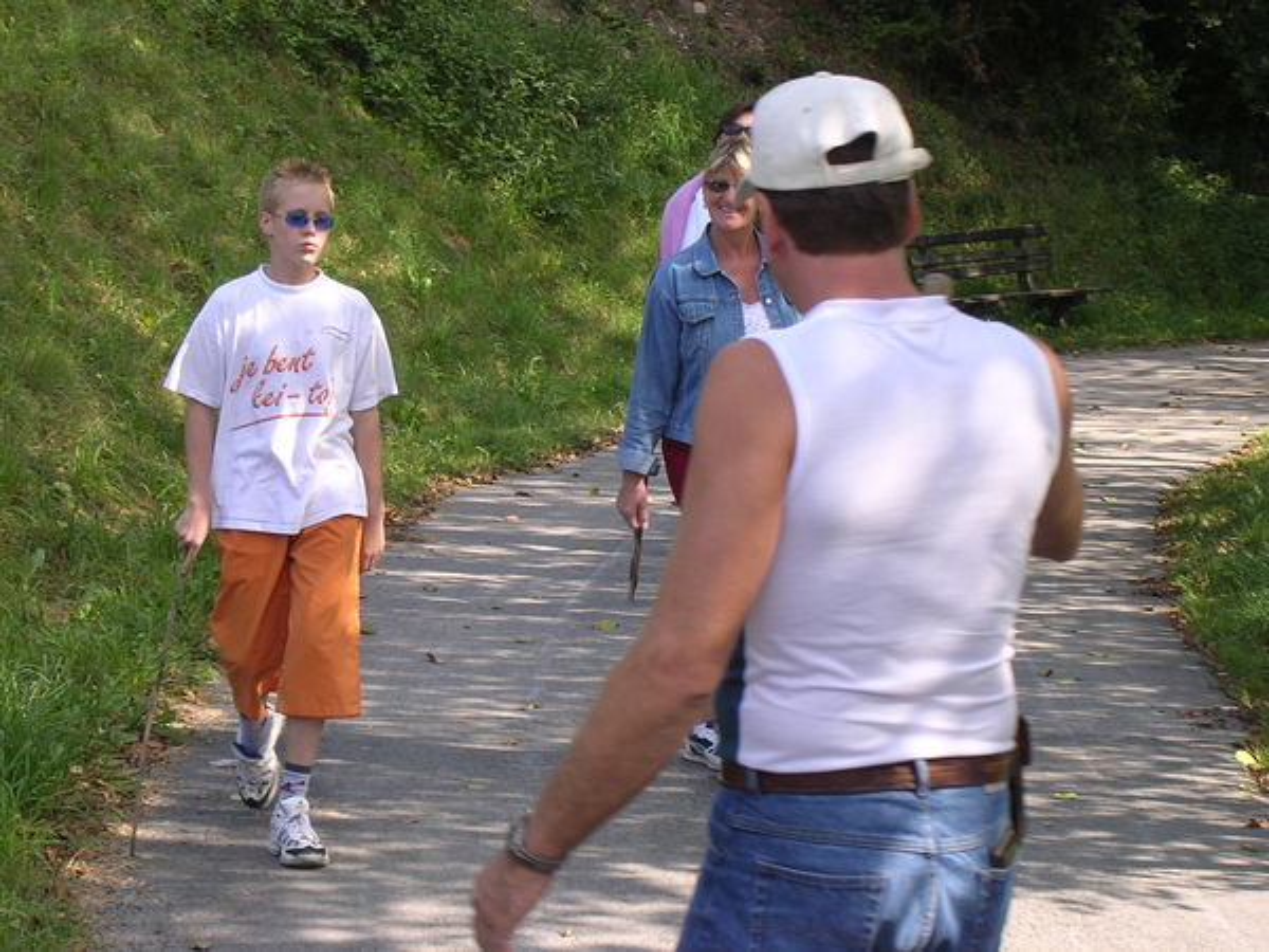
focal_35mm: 115
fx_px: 4216
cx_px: 634
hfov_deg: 17.1
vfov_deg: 12.9
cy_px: 476
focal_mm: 17.4
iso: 100
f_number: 4.9
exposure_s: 1/83.6
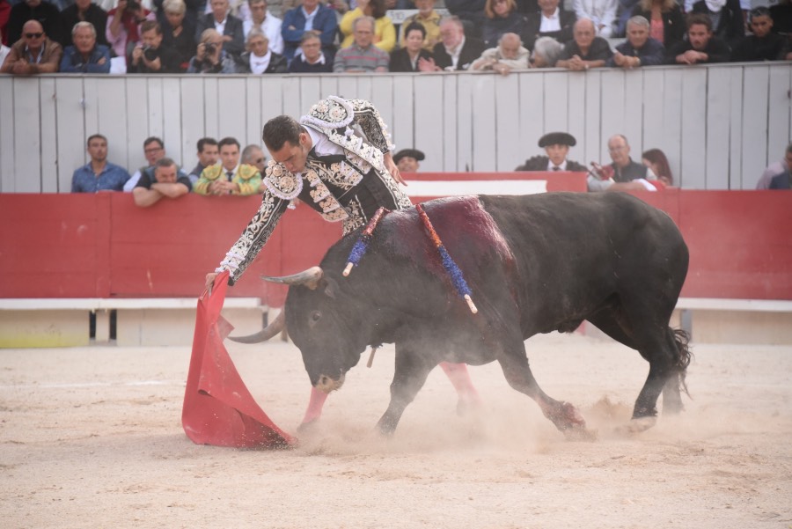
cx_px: 396
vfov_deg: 7.2
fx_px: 4182
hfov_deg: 10.8
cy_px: 264
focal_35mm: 190
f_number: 5.6
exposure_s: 1/640
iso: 3200
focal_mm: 190
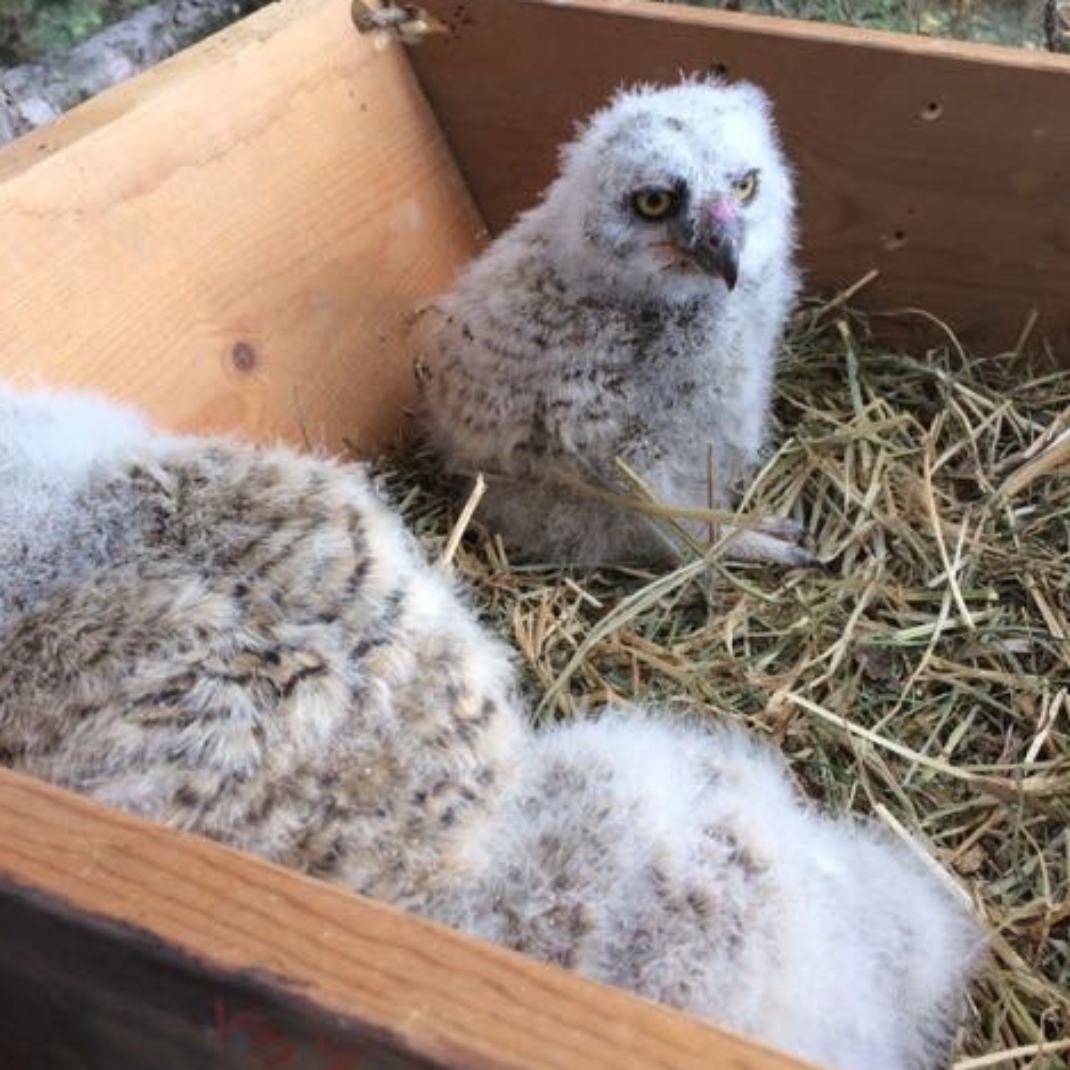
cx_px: 525
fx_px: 1224
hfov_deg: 47.2
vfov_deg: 47.1
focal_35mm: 35
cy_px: 459
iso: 50
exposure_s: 1/120
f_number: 2.2
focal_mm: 4.15
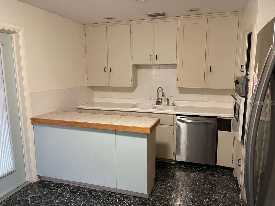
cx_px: 138
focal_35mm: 26
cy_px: 103
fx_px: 207
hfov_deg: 67.3
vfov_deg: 53.1
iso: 400
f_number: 1.6
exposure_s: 1/60
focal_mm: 5.1
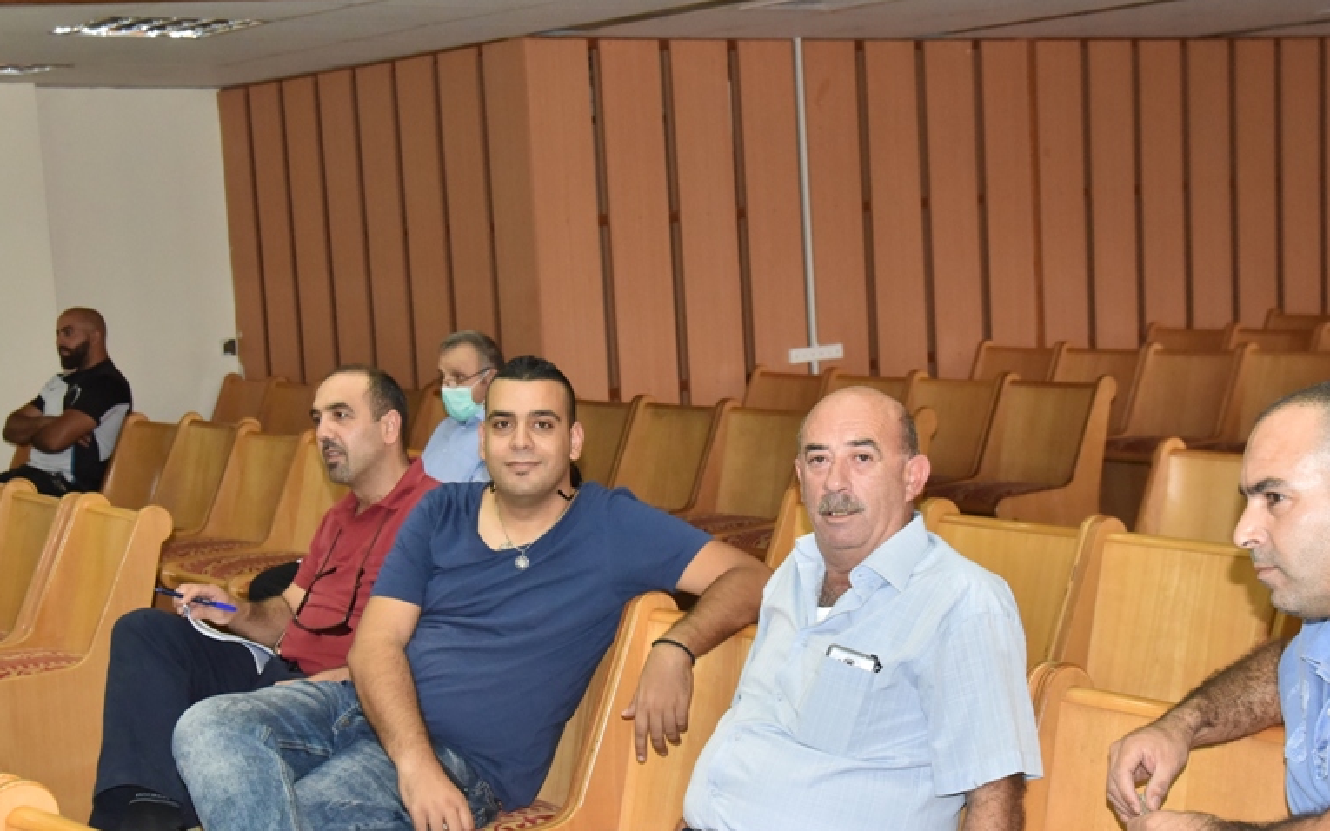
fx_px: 2175
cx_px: 690
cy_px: 469
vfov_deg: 21.6
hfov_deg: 34.0
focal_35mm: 60
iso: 2500
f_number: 6.3
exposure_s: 1/200
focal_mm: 44
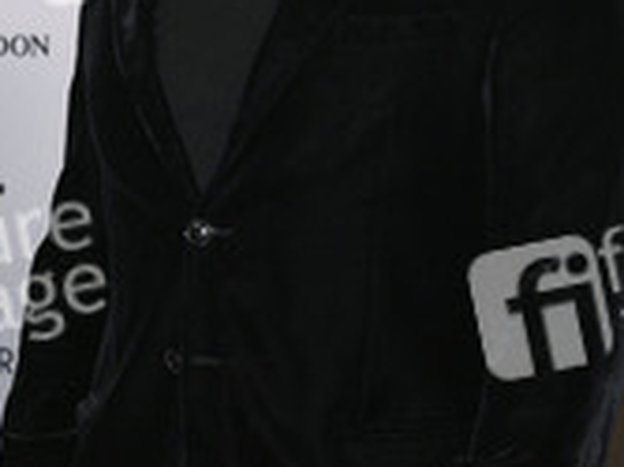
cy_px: 105
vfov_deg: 10.3
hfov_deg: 13.8
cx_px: 321
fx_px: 2576
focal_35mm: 143
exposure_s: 1/250
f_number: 5.6
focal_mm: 62
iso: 1000
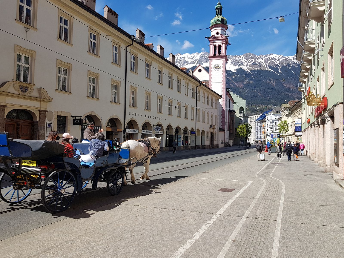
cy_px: 129
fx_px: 258
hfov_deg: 67.3
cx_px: 172
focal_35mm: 26
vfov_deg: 53.1
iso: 50
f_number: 1.7
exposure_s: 1/2256
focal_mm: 4.2
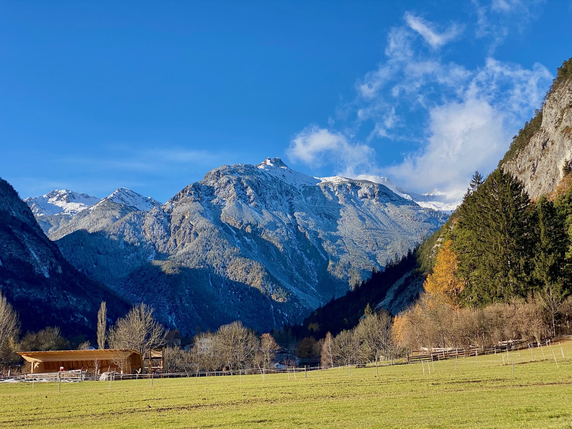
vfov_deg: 28.0
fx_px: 859
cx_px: 286
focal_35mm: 52
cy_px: 214
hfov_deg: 36.8
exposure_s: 1/826
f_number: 2
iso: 20
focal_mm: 6
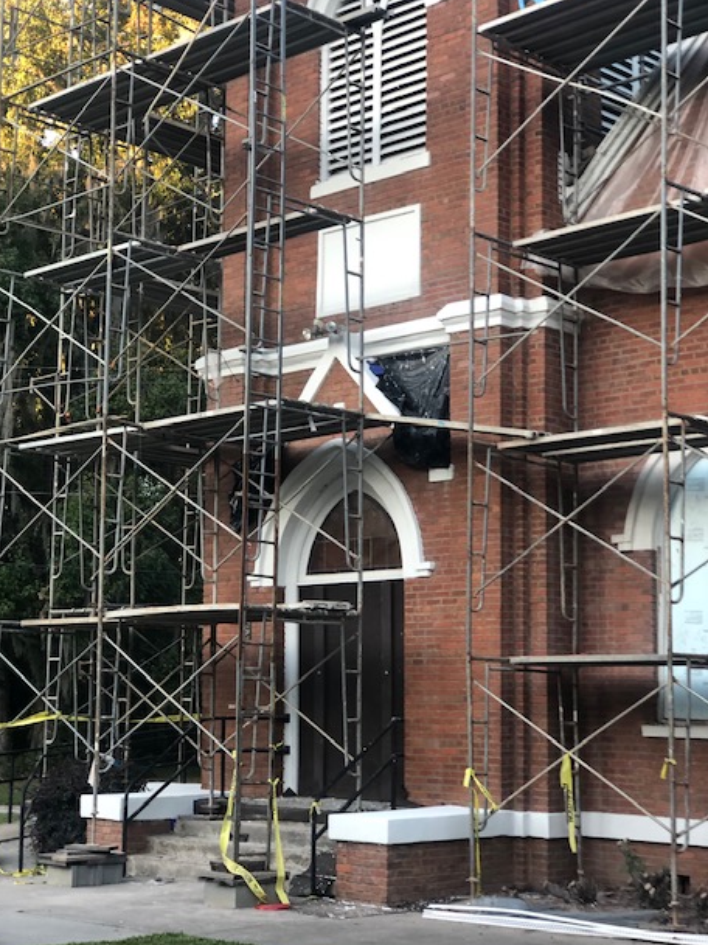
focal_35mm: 60
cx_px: 338
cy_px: 486
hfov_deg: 24.4
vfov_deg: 32.2
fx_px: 1636
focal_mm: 6.6
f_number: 2.8
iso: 25
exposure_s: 1/30
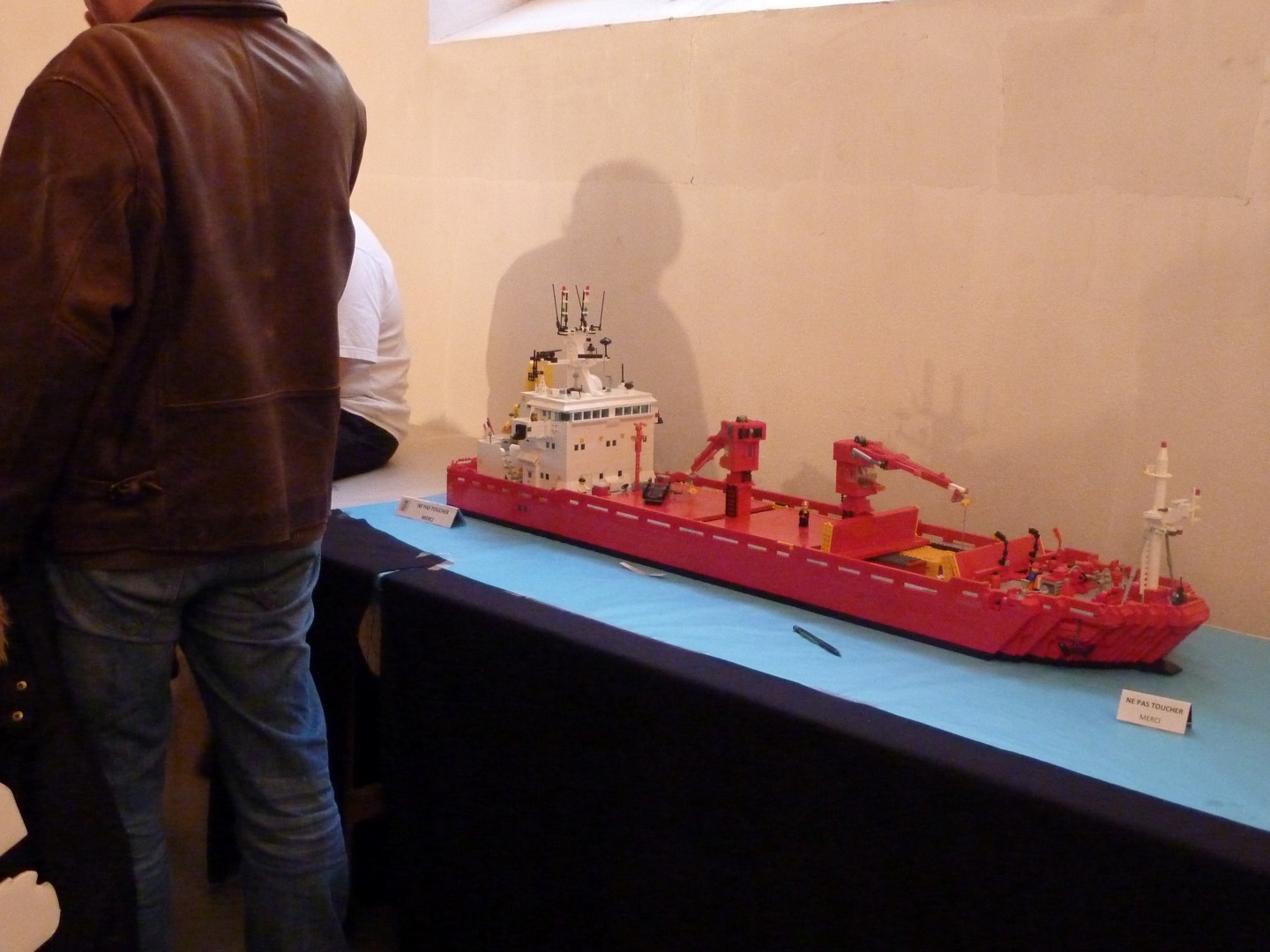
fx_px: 1541
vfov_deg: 34.3
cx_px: 635
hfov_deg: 44.8
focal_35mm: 42
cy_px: 476
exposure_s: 1/25
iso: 800
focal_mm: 6.9
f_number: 3.7
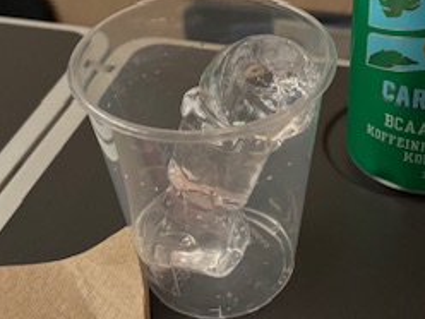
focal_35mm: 67
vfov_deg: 21.9
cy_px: 127
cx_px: 247
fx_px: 823
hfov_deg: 28.9
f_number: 1.6
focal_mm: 5.96
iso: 800
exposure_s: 1/28
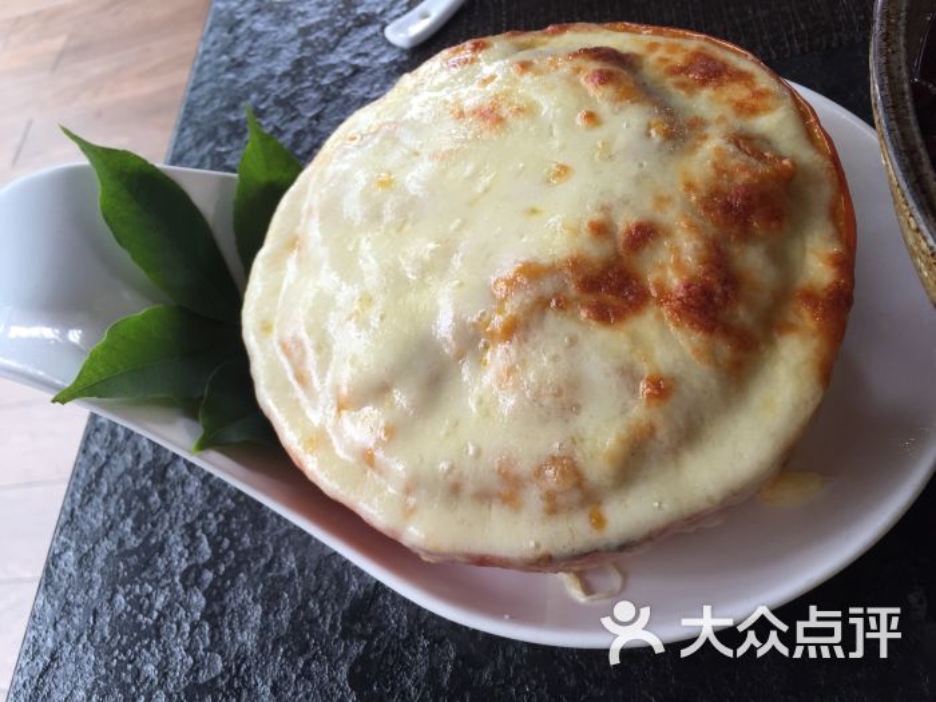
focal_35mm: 29
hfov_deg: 61.7
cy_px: 351
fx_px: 784
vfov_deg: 48.2
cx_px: 468
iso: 32
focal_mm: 4.15
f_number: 2.2
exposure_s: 1/50
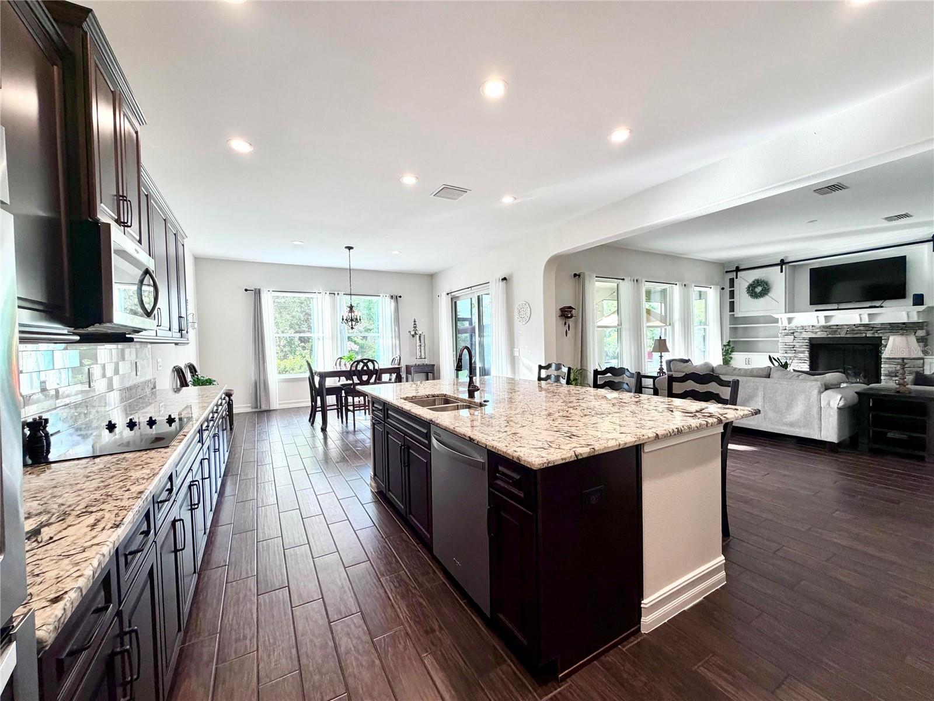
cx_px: 467
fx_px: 378
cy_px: 350
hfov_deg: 102.1
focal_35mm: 14
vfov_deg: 85.7
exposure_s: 1/120
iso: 200
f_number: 2.2
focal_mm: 2.22
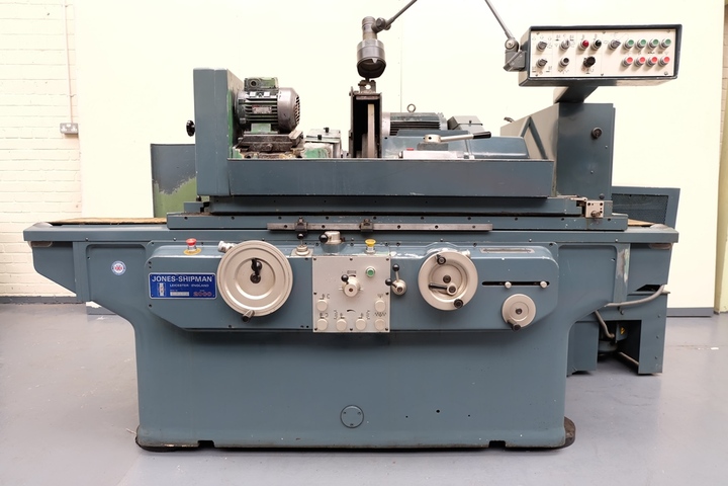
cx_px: 364
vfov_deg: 53.1
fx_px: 485
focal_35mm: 24
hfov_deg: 73.7
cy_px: 243
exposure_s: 1/20
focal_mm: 16
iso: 200
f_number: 3.5
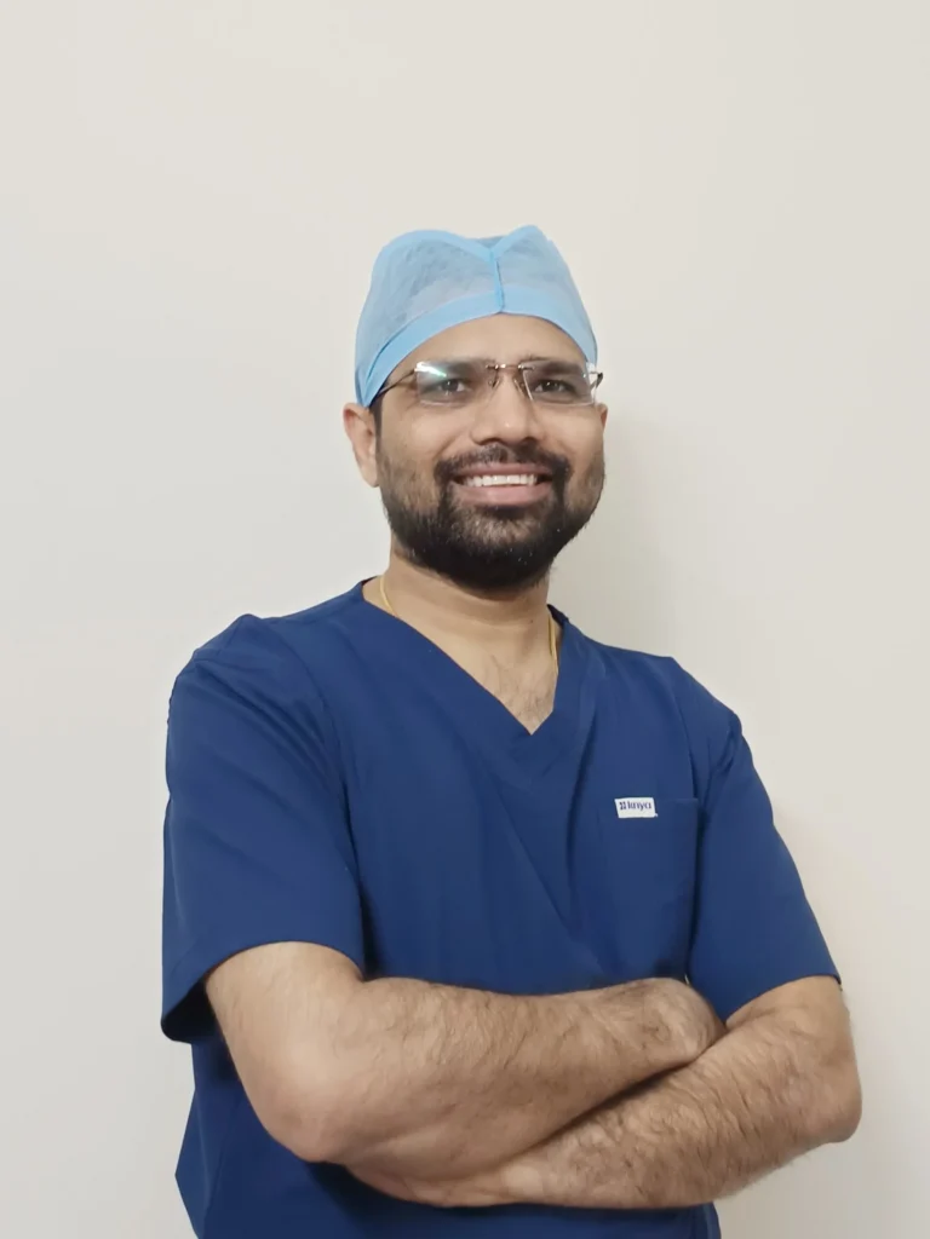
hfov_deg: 56.8
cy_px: 620
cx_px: 465
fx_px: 860
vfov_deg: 71.6
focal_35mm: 24
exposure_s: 1/33.3
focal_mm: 5.31
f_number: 1.7
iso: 937
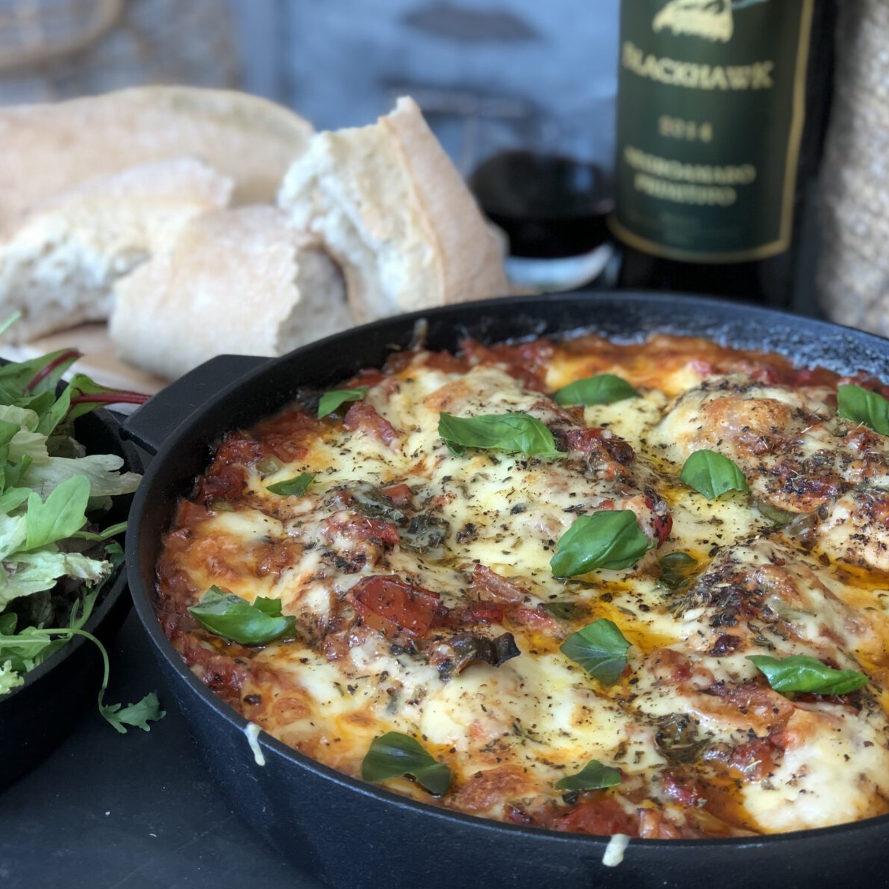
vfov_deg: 25.4
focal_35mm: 68
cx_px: 491
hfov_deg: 25.3
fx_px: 1976
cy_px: 448
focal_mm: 6.6
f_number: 2.8
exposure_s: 1/30
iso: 25
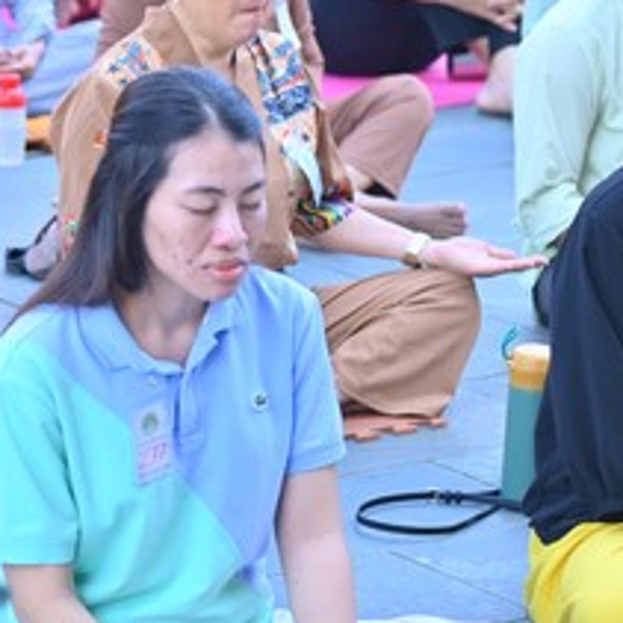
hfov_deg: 9.3
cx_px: -301
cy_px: 204
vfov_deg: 9.5
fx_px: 3726
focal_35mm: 183
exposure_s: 1/125
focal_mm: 70
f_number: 3.2
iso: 125
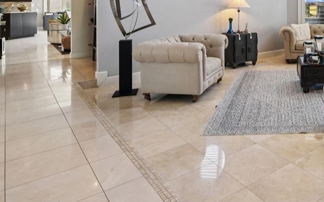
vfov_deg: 36.1
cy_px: 7
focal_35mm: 32
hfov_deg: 52.4
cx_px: 292
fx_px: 283
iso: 400
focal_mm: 14
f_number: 8
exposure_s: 1/20
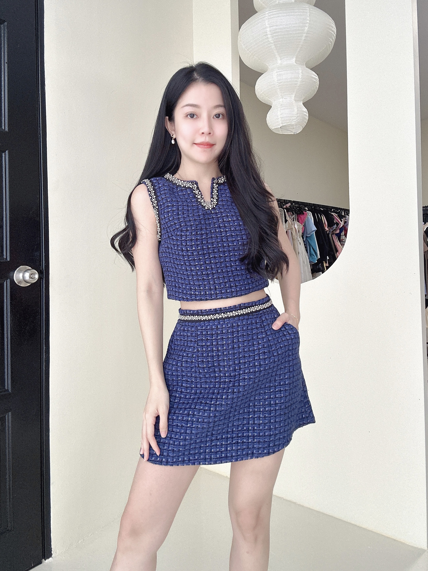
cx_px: 214
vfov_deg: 73.9
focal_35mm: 23
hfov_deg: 58.9
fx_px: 379
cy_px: 286
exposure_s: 1/60
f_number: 1.9
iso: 80
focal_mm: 2.69
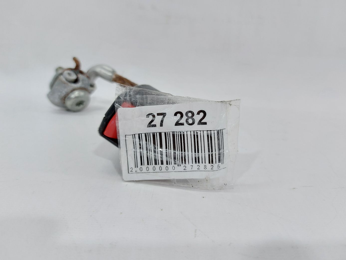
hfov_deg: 71.6
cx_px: 173
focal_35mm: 24
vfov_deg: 56.8
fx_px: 240
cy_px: 130
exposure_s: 1/50
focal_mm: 5.23
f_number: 1.8
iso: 80
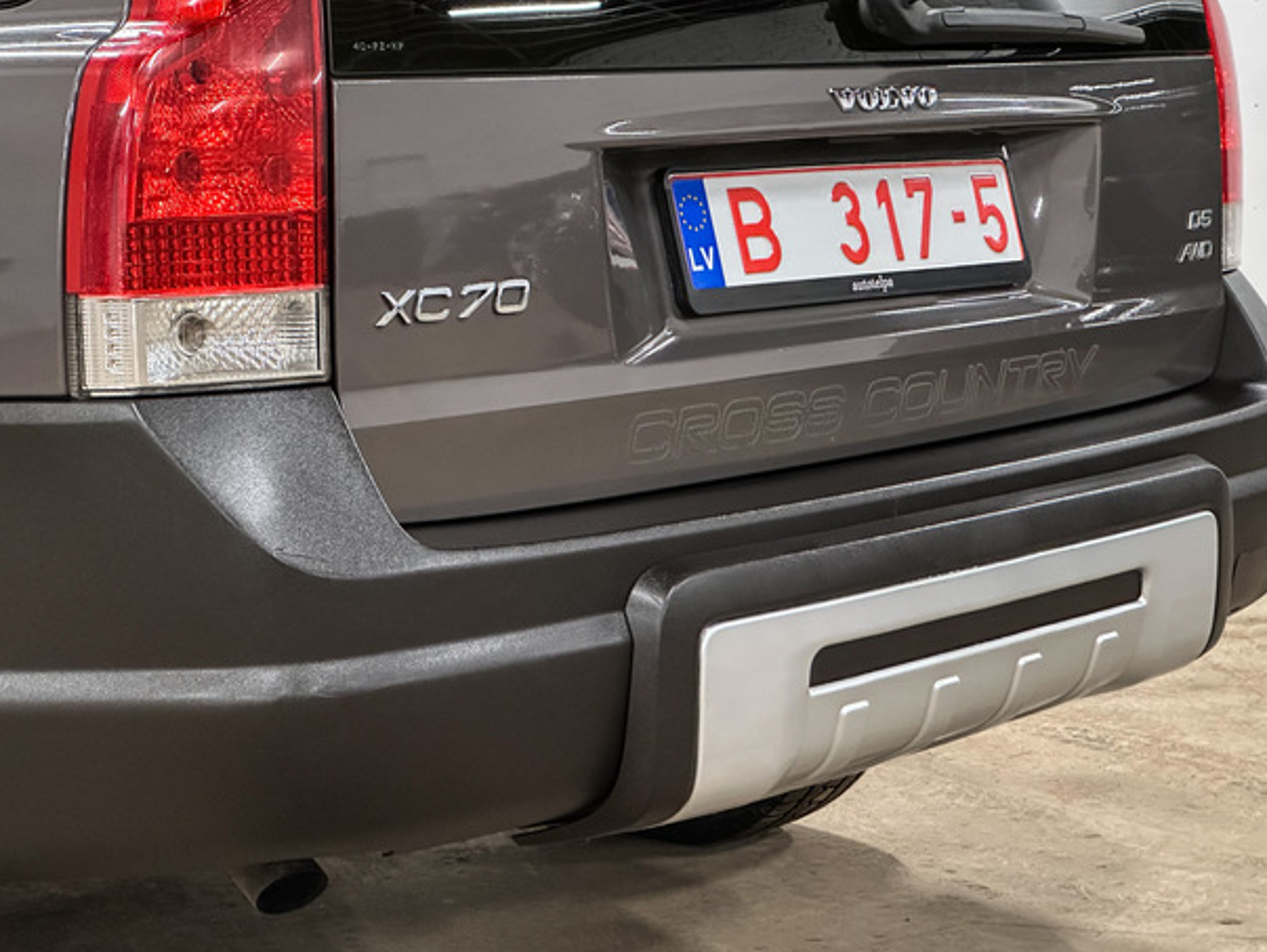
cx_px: 672
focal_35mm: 83
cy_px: 462
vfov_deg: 17.8
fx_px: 3040
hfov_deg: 23.5
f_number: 2.8
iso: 800
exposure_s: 1/35
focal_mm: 9
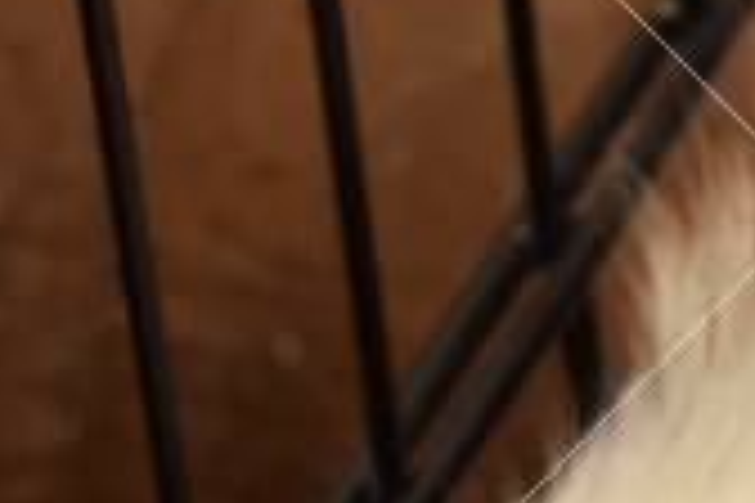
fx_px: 7780
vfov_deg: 3.7
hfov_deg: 5.2
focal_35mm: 371
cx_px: 2472
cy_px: 878
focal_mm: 48
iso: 200
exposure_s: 1/200
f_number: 8
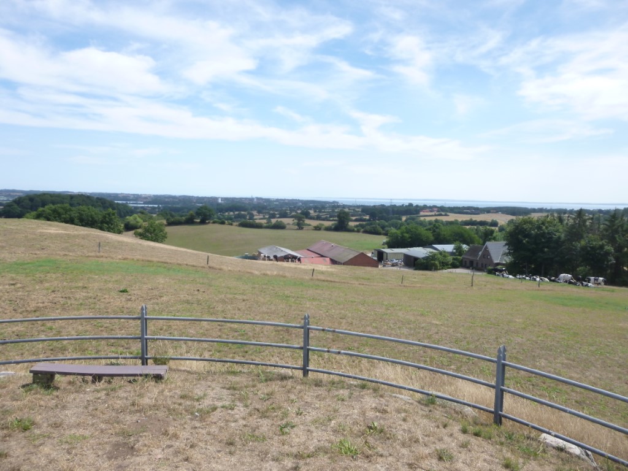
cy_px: 236
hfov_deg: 69.4
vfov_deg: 54.9
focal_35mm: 25
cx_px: 314
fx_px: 454
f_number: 3.1
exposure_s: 1/640
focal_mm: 4.5
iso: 160
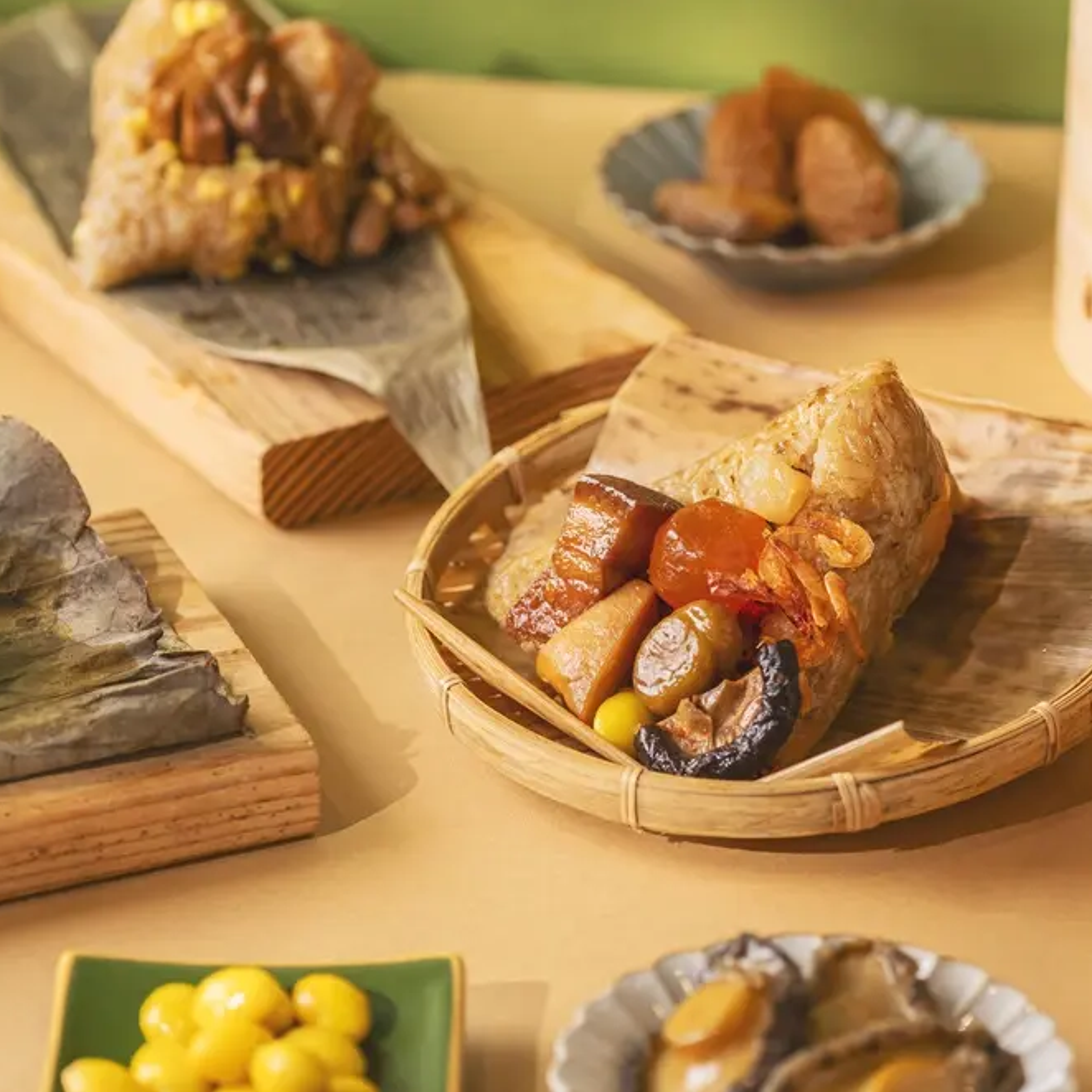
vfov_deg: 11.7
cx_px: 699
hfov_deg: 11.7
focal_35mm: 149
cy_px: 544
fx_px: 5318
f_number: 4.5
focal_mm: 116
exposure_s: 1/320
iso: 1000
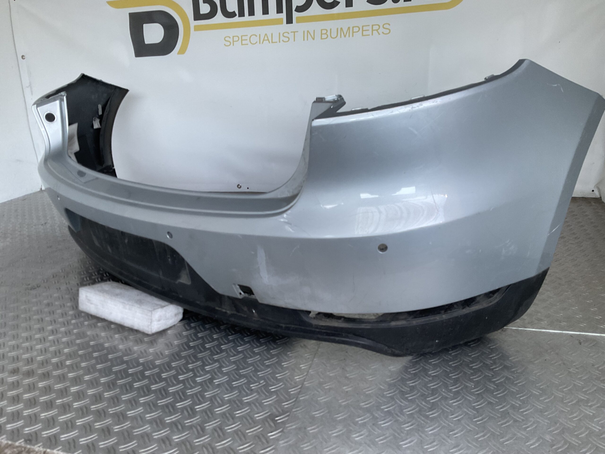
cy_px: 227
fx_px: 507
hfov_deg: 61.7
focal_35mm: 29
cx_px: 302
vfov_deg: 48.2
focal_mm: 3
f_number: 1.8
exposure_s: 1/100
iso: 64
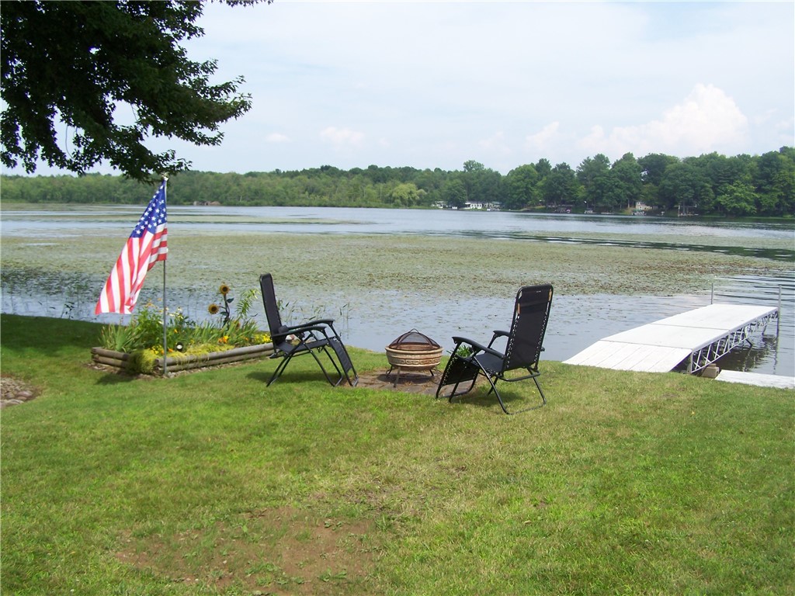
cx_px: 398
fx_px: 873
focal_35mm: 38
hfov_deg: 49.0
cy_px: 298
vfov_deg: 37.7
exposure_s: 1/400
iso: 64
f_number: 4
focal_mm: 6.3
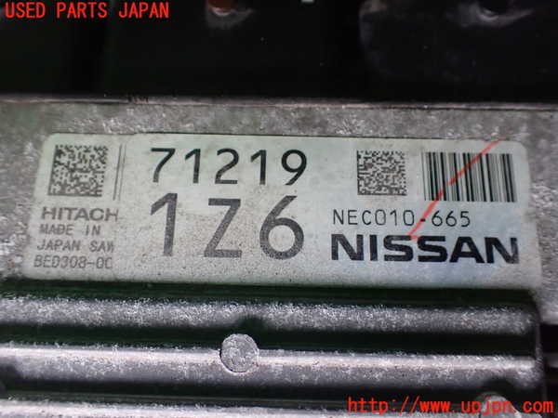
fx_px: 484
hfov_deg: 60.0
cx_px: 279
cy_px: 209
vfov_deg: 46.8
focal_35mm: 30
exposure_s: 1/125
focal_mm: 5.4
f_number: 2.3
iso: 640
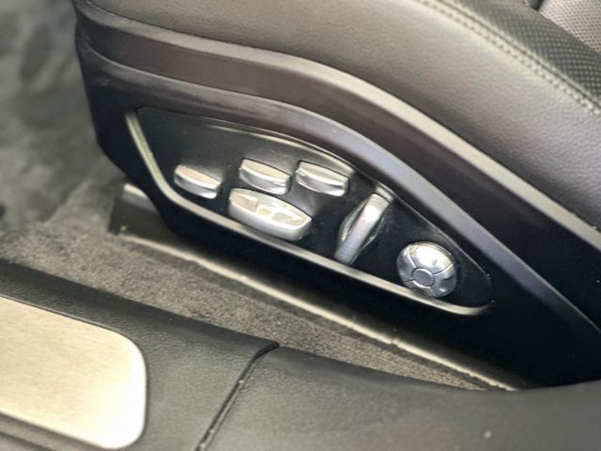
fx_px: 1337
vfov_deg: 19.1
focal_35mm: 77
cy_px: 226
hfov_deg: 25.3
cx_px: 300
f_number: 2.8
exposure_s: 1/15
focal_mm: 9
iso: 500
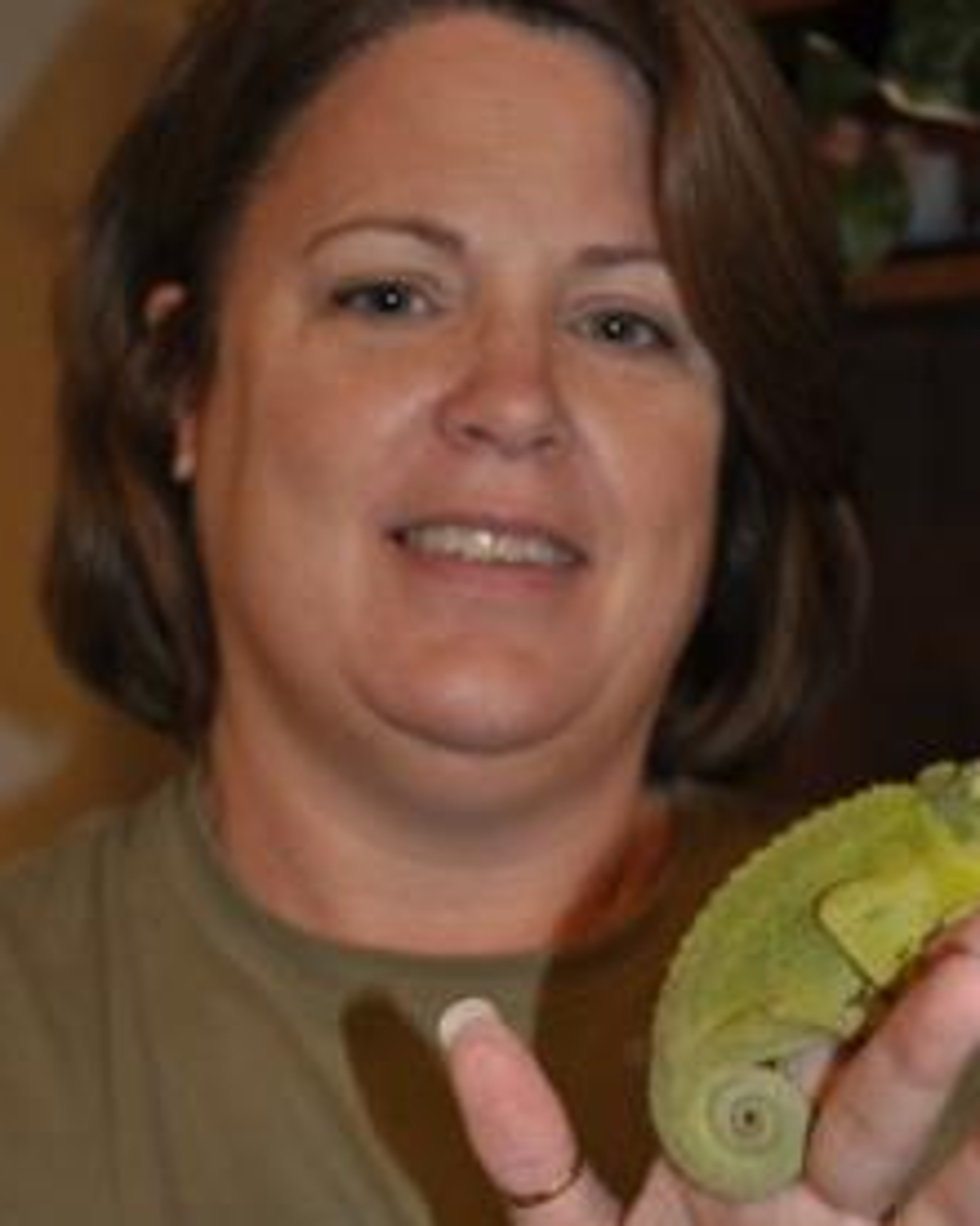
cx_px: 575
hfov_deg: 19.6
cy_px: 776
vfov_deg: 24.4
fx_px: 2828
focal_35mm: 78
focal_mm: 34
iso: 800
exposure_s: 1/60
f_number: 5
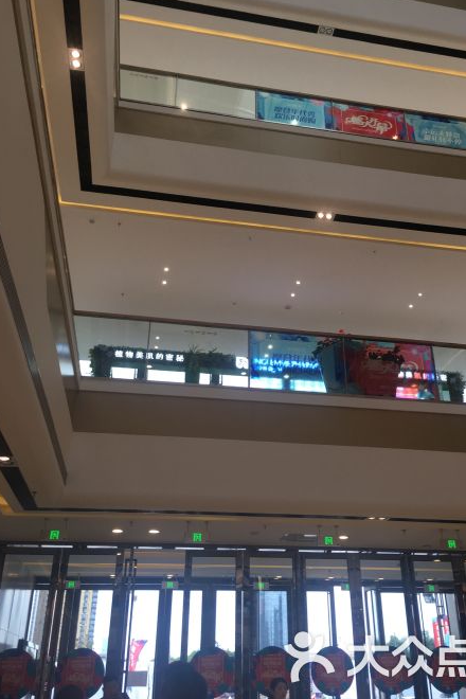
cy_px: 341
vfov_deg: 58.7
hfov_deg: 41.0
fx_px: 621
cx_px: 272
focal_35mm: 32
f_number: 2.2
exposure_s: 1/100
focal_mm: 4.15
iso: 40
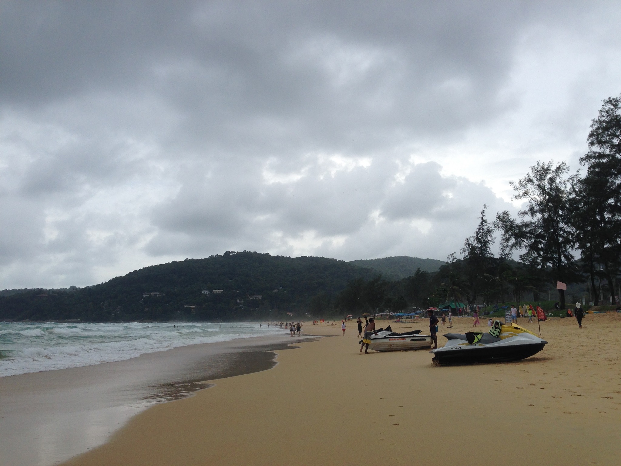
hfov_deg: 55.4
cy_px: 233
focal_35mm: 33
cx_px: 310
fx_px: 592
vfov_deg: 42.9
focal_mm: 4.12
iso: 50
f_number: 2.4
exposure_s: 1/1153
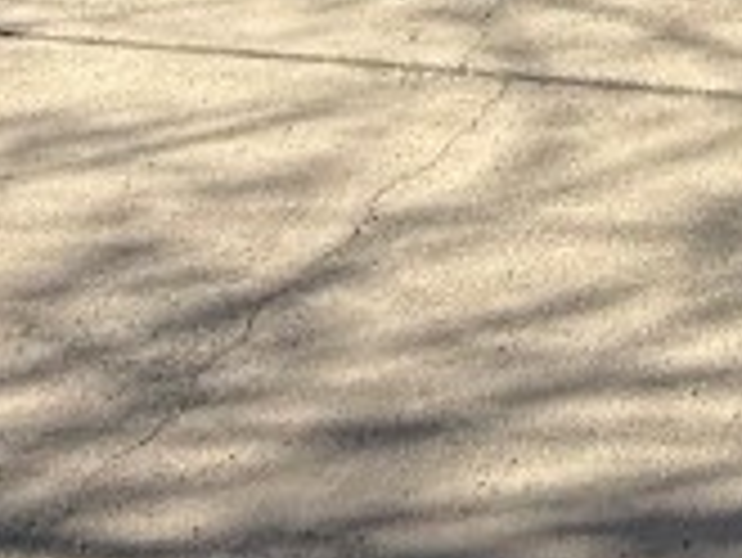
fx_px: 1866
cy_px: -846
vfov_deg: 12.6
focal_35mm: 87
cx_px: 711
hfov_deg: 21.8
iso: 50
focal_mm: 2.22
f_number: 2.2
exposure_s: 1/985
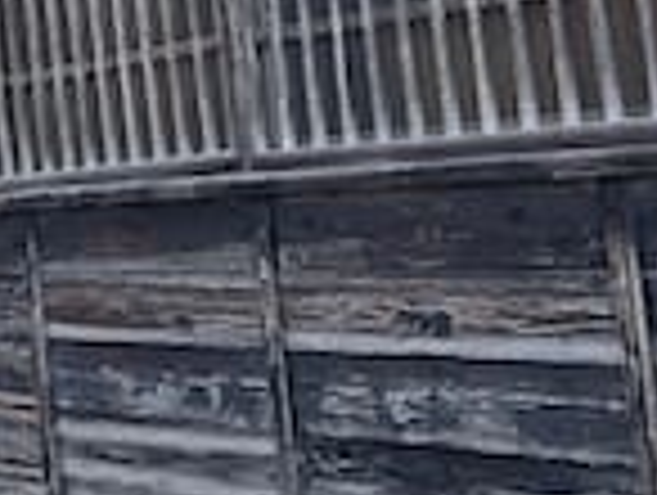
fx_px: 1692
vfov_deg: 16.2
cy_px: -29
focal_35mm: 89
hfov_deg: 18.9
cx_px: -374
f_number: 1.5
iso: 50
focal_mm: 5.7
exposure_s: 1/1009
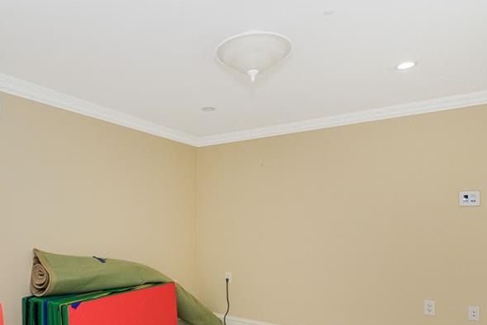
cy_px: 223
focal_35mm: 26
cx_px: 185
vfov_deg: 48.5
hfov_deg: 68.4
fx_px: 352
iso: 400
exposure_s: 1/60
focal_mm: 10
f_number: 8
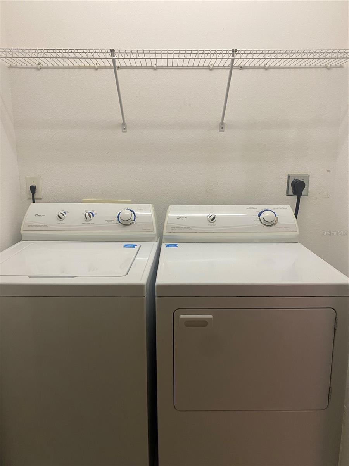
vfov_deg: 67.3
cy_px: 233
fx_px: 350
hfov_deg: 53.1
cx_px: 174
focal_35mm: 26
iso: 80
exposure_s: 1/60
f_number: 1.8
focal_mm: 4.25
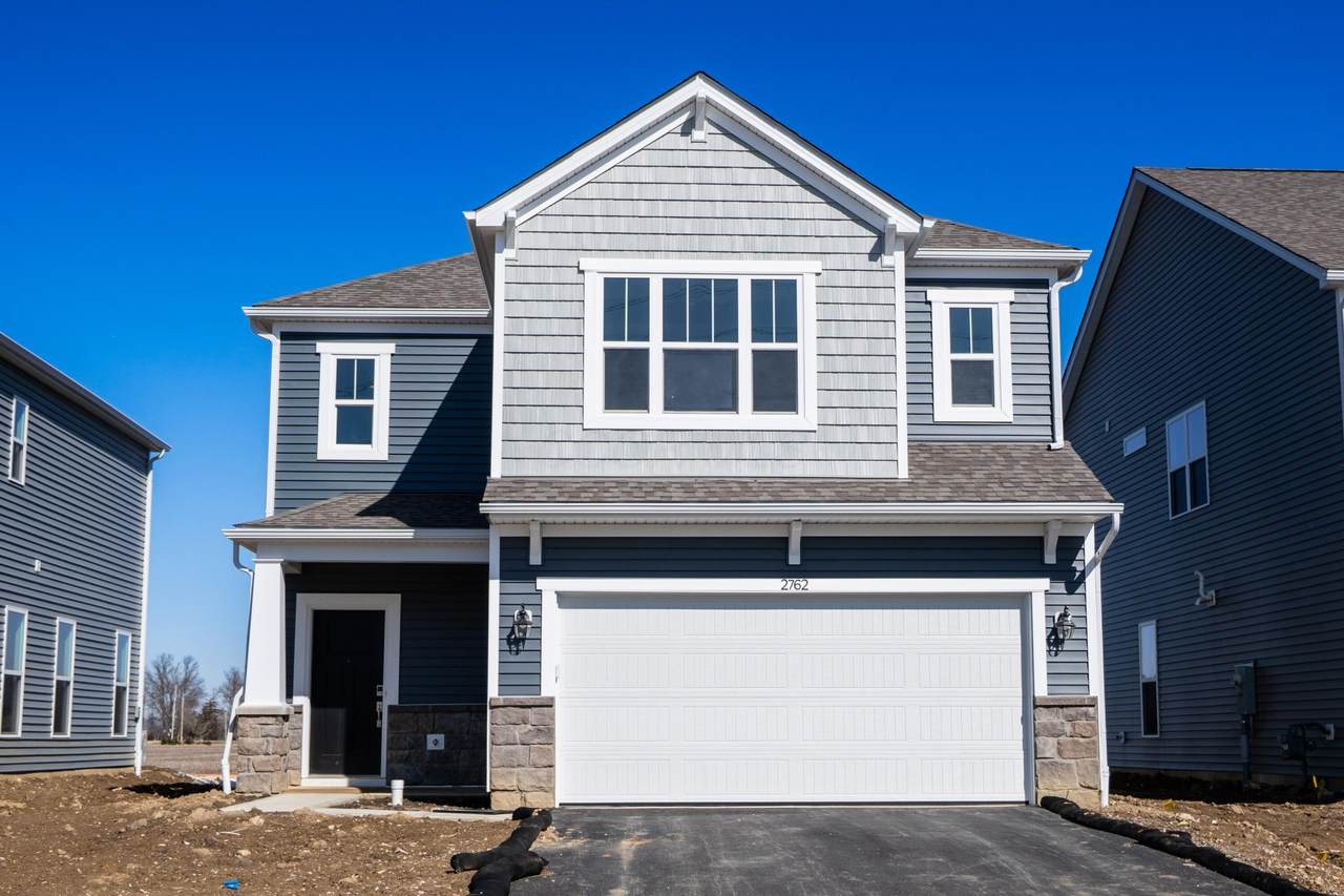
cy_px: 448
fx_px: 1456
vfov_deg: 34.2
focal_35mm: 39
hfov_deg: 49.6
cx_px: 672
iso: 100
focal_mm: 26
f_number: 2.8
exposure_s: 1/5000
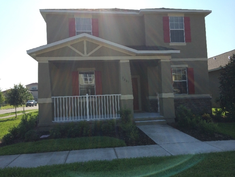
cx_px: 118
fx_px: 204
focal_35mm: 30
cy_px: 88
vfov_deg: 46.8
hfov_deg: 60.0
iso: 40
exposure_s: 1/2160
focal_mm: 4.12
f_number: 2.2
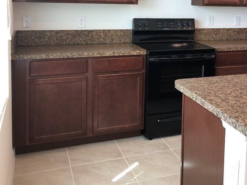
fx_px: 343
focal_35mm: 48
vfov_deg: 29.4
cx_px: 199
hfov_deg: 38.1
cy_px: 29
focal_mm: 3.99
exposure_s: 1/30
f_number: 1.8
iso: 25
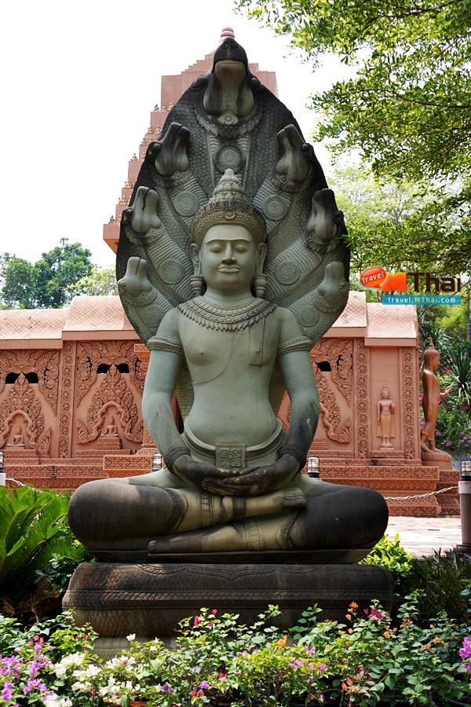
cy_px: 354
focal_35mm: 45
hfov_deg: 29.9
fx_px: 883
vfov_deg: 43.6
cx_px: 236
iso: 100
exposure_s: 1/320
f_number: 4.5
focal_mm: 30
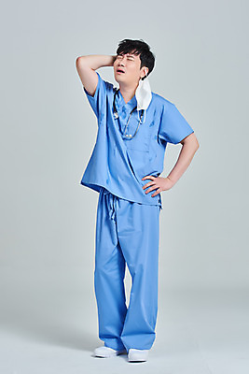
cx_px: 124
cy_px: 187
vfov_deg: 25.4
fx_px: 829
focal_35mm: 80
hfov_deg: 17.1
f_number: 14
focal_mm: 80
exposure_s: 1/125
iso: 100
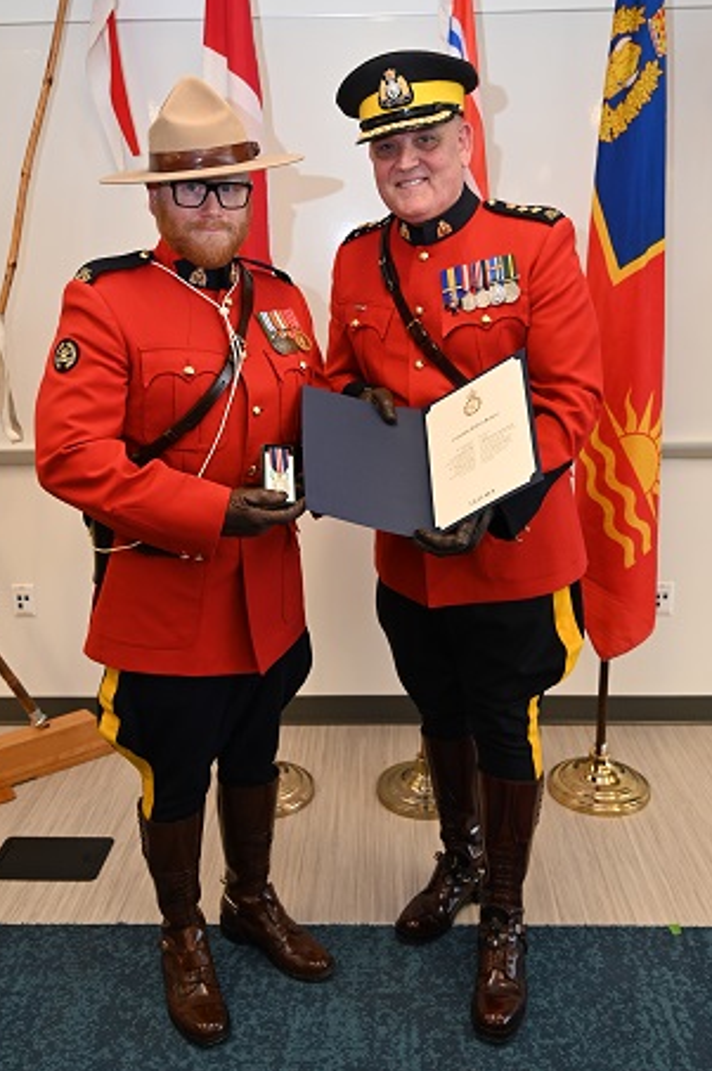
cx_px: 357
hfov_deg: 40.4
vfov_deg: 57.8
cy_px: 487
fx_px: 968
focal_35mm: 33
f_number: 4
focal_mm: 29.5
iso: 400
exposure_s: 1/60
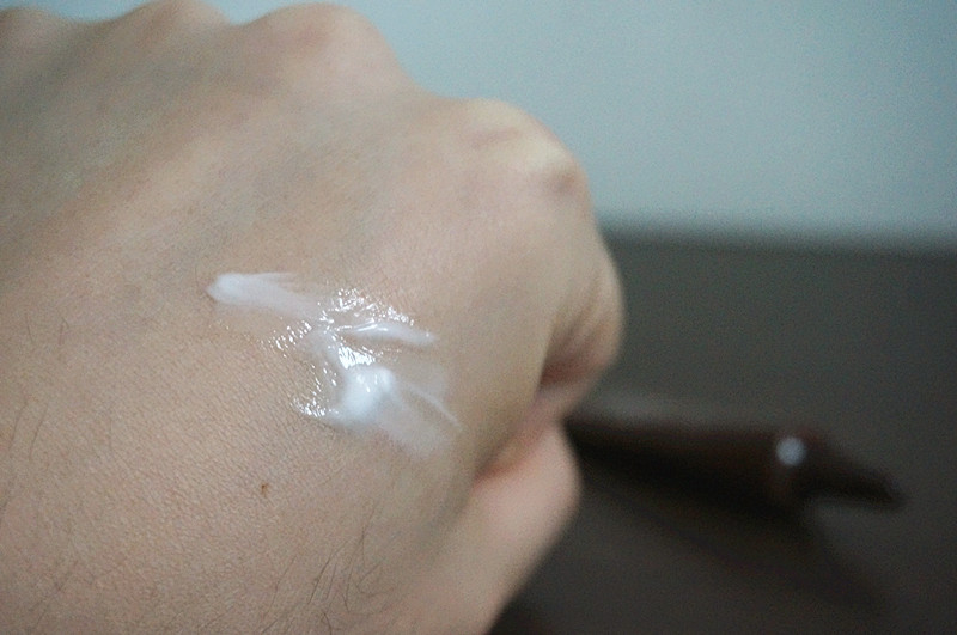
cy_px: 318
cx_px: 478
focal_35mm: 56
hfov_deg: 36.0
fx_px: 1473
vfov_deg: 24.3
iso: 3200
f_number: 5.6
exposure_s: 1/60
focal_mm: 37
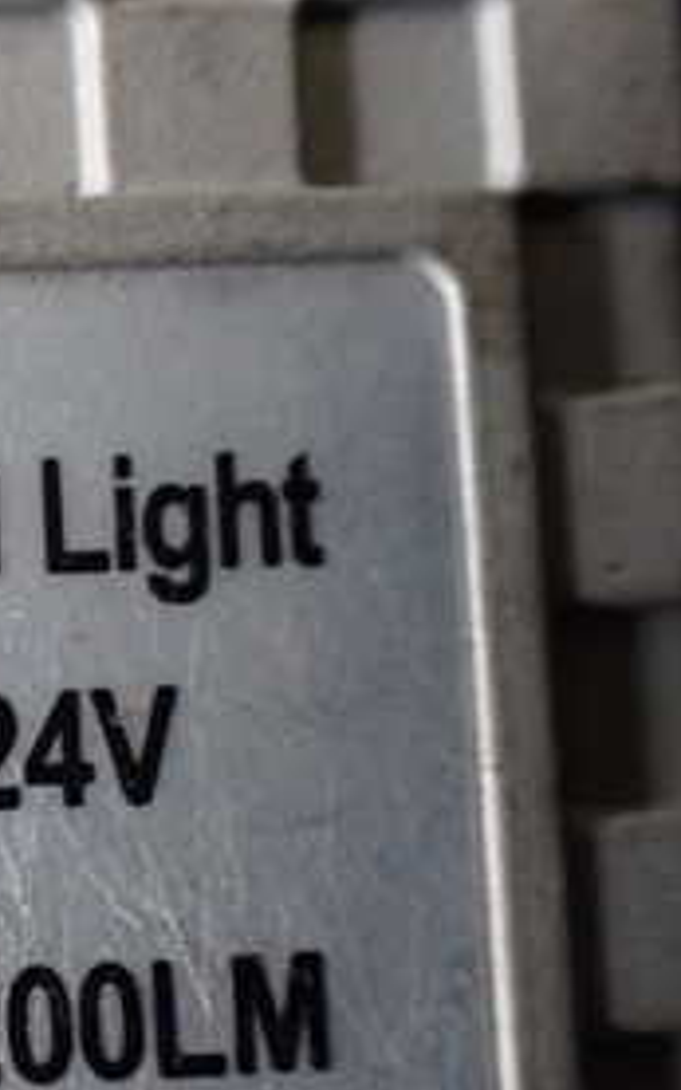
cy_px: 689
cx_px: -331
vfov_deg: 29.7
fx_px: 2050
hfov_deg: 17.1
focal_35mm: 69
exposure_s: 1/125
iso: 500
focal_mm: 5.4
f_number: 2.3
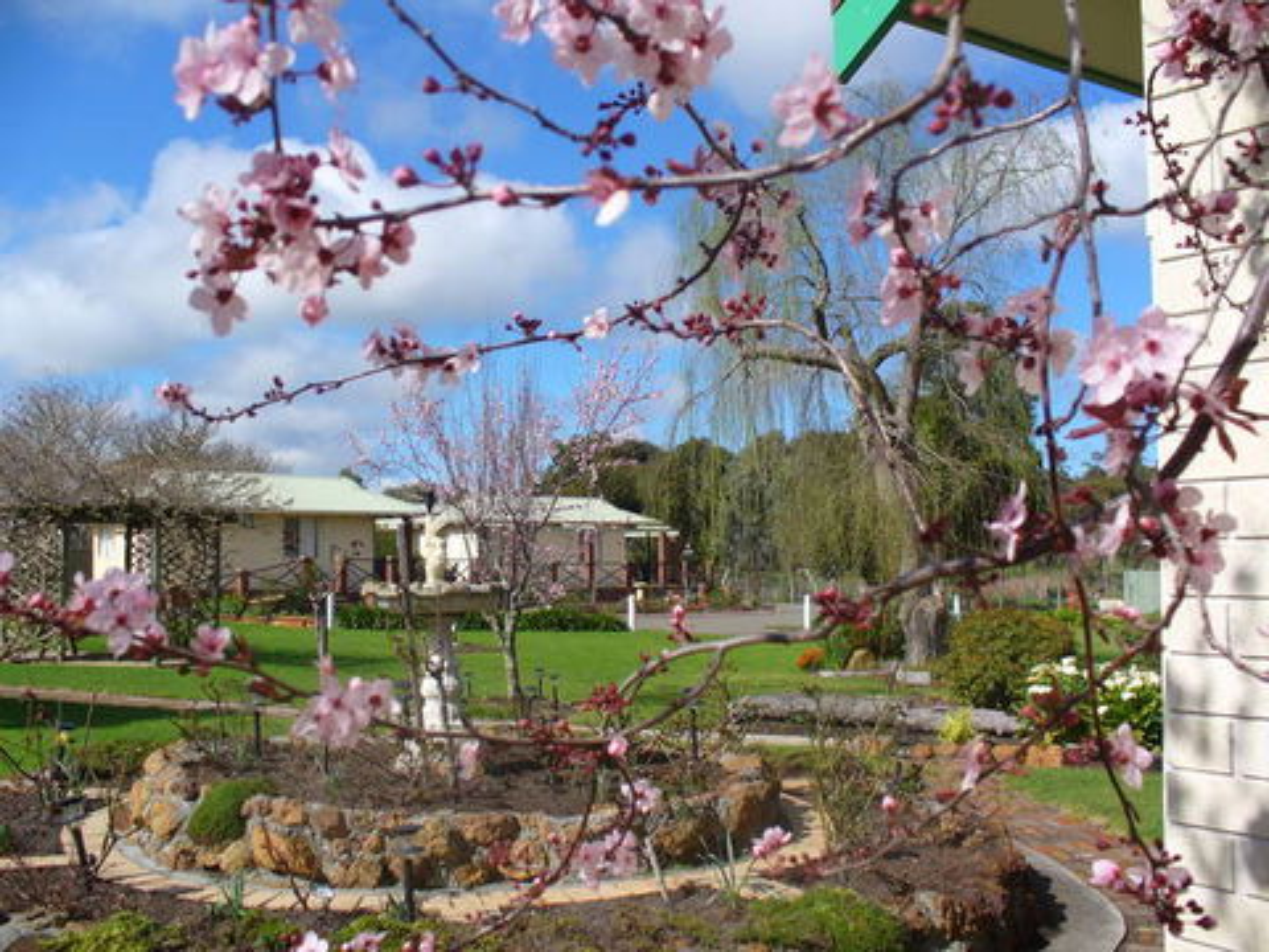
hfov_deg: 50.1
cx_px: 634
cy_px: 476
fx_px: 1356
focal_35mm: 37
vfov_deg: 38.7
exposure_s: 1/320
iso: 64
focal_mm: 6.1
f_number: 5.6
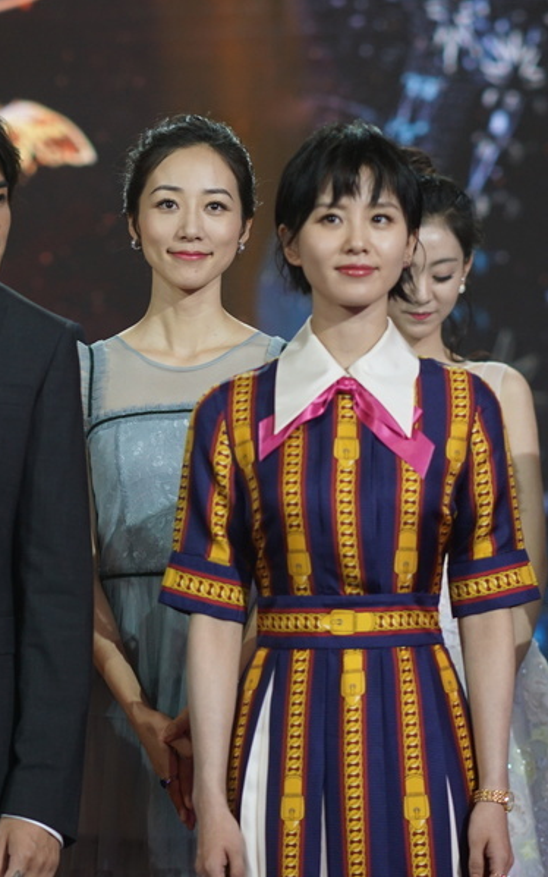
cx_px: 82
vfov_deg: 6.8
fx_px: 7422
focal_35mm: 311
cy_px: 438
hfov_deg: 4.2
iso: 500
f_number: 3.5
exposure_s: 1/100
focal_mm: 135
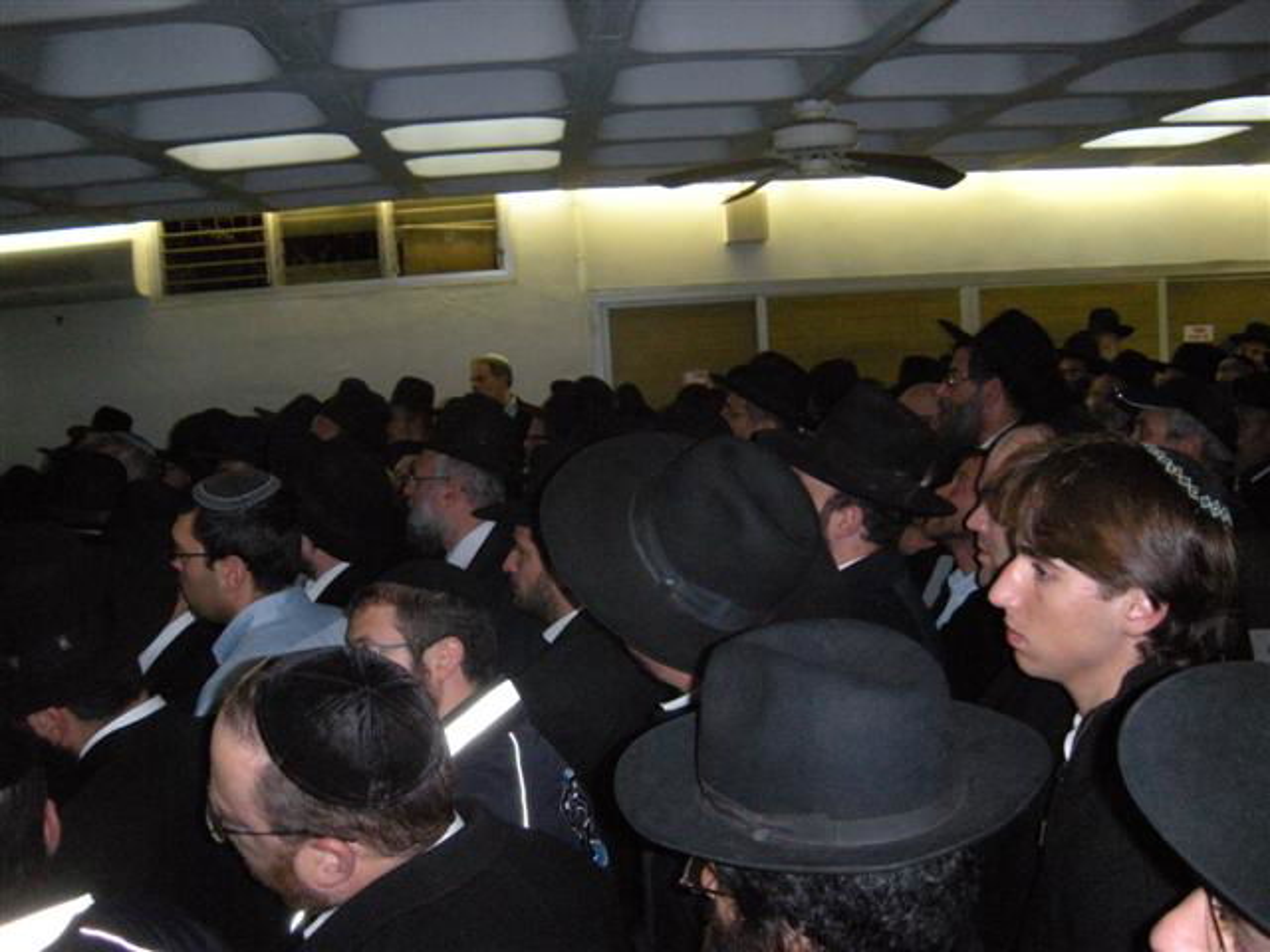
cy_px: 476
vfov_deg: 40.7
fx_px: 1284
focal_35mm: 35
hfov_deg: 52.6
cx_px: 635
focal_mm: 5.9
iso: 400
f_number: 3.8
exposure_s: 1/60
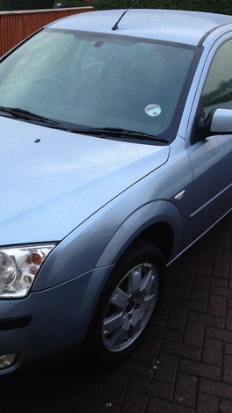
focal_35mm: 49
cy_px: 203
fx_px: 536
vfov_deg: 42.1
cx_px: 69
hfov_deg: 24.2
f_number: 2.4
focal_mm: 4.12
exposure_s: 1/147
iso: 64
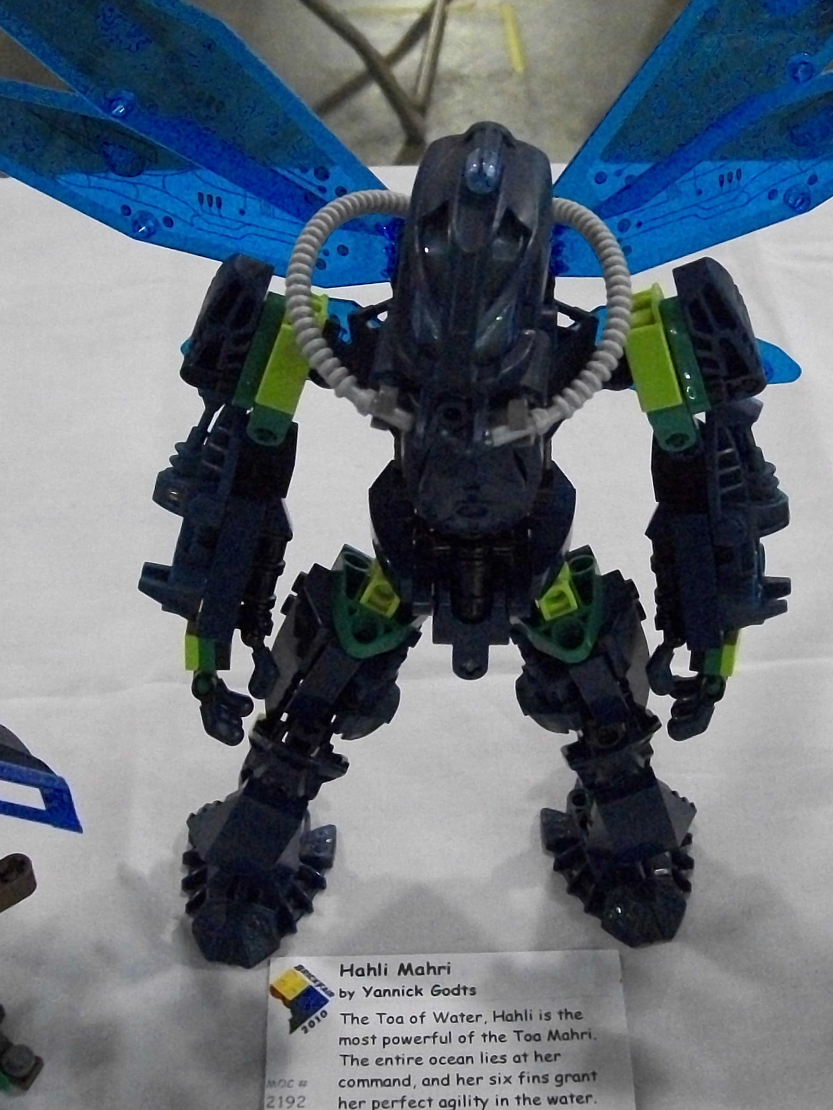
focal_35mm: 55
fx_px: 1765
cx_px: 509
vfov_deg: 34.8
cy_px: 451
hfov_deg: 26.5
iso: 640
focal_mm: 6
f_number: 2.7
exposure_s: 1/60
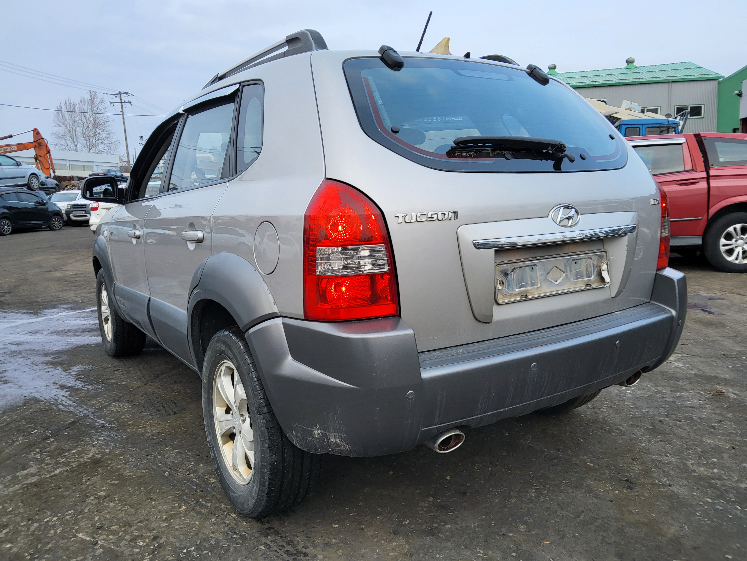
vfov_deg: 53.1
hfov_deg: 67.3
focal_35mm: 26
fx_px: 561
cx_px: 374
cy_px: 280
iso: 12
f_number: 1.8
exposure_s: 1/100
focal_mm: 3.98
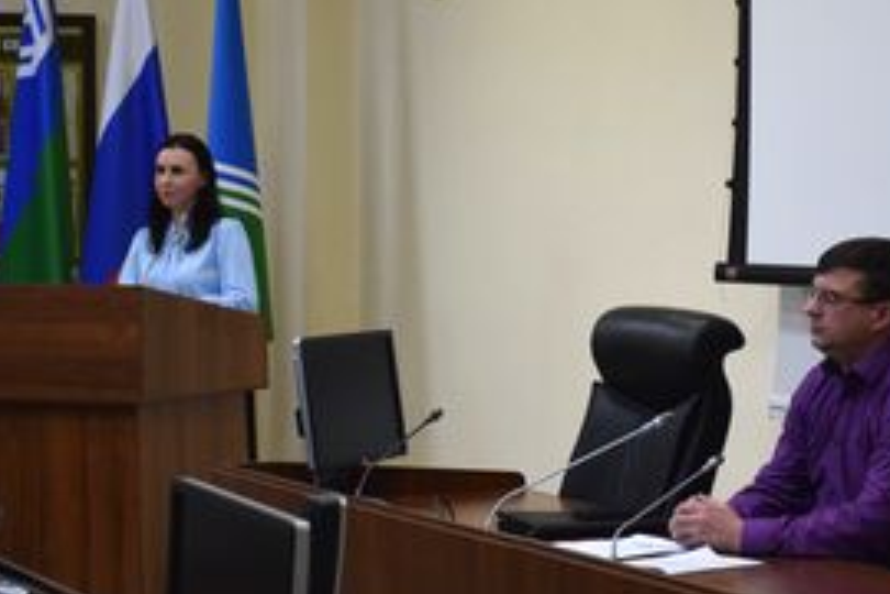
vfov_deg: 12.3
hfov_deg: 18.4
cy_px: 276
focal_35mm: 111
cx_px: 544
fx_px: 2744
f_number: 4.8
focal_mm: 50
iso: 2200
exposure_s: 1/500
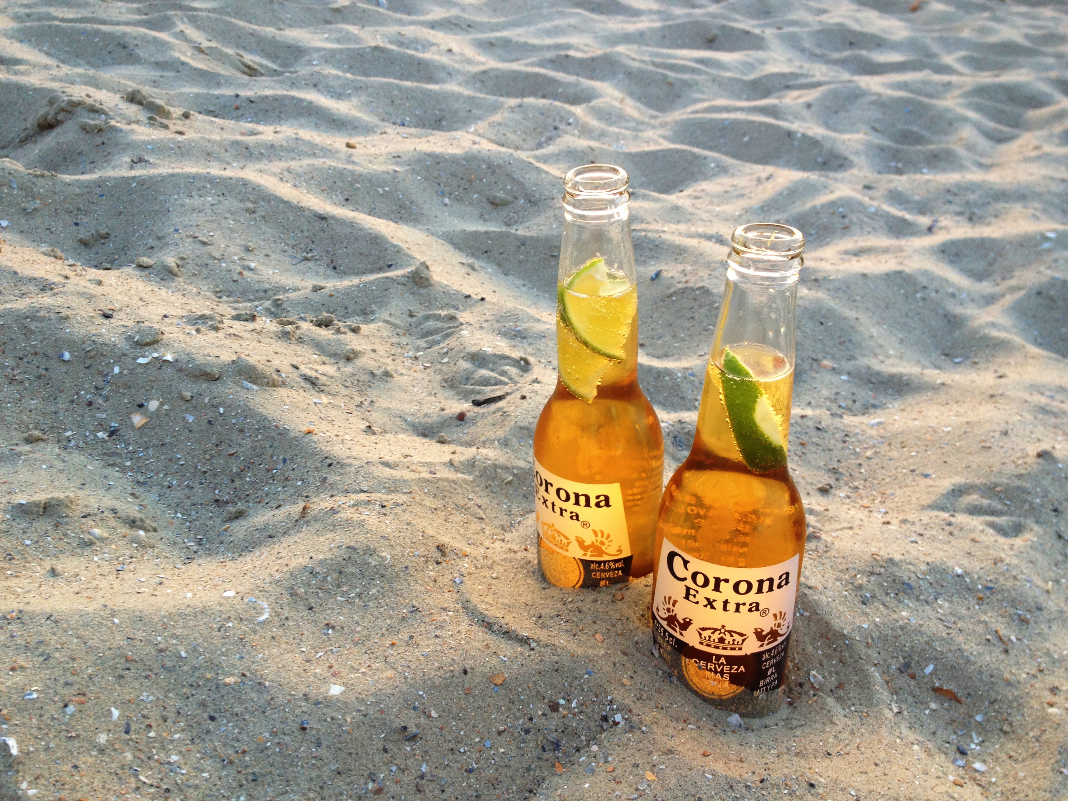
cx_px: 534
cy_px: 400
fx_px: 1080
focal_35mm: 35
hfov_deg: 52.6
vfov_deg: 40.7
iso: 64
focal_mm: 4.28
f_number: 2.4
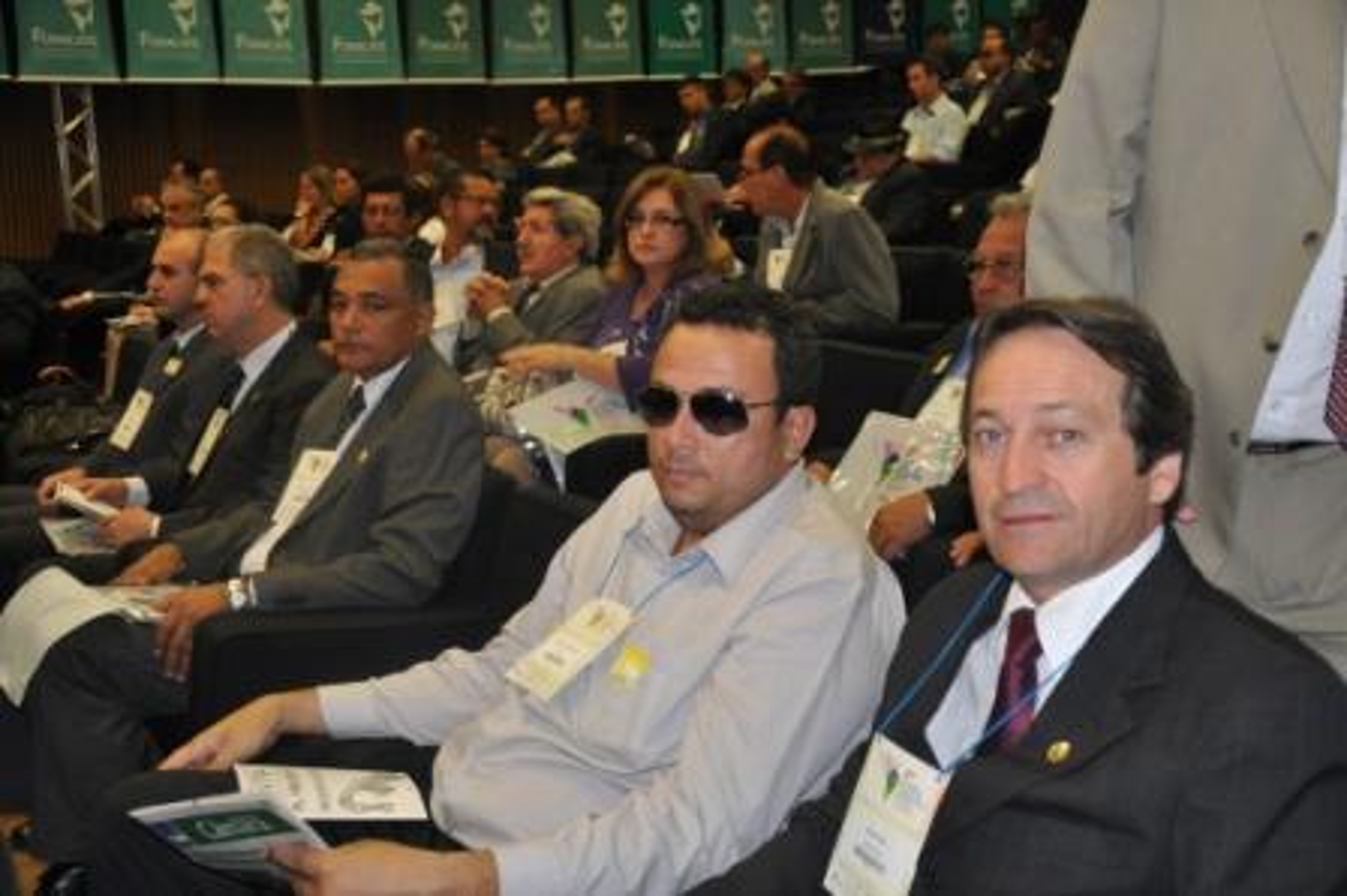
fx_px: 1795
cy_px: 448
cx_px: 674
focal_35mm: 48
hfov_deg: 41.1
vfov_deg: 28.0
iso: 800
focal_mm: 32
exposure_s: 1/60
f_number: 4.2
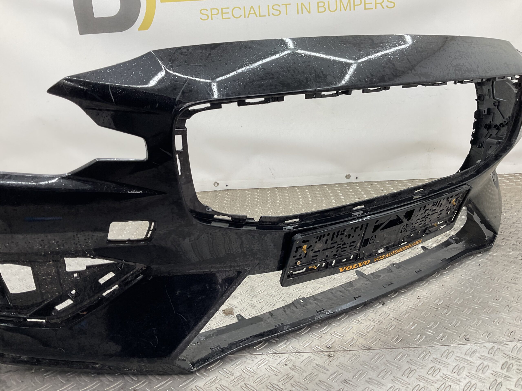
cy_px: 196
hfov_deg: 61.7
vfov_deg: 48.2
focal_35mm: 29
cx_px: 261
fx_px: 437
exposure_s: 1/100
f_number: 1.8
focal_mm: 3
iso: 32
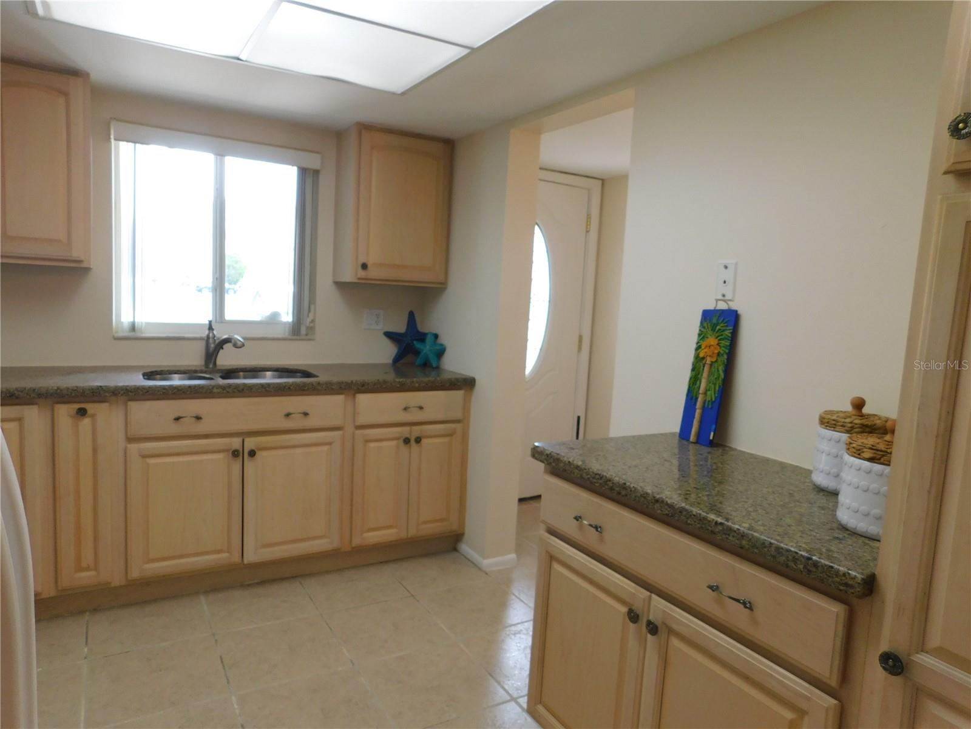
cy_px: 364
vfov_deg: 58.9
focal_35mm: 23
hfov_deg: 73.9
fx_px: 645
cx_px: 486
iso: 140
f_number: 3
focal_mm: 4
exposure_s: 1/30
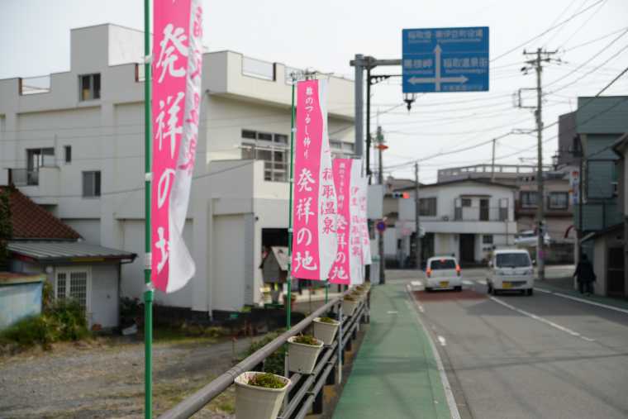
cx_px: 314
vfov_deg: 26.0
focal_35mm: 52
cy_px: 210
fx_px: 907
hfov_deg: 38.2
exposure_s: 1/4000
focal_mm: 52
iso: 220
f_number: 4
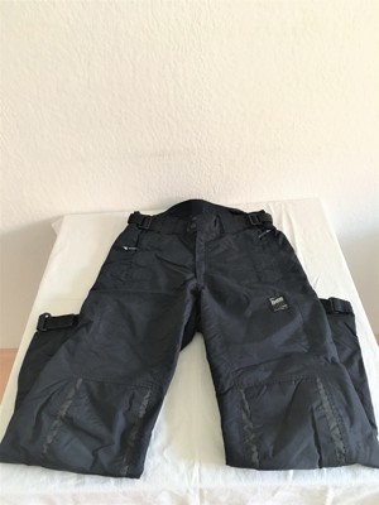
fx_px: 423
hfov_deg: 48.2
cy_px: 252
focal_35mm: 29
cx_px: 190
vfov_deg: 61.7
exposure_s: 1/33
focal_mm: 4.15
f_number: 2.2
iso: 200
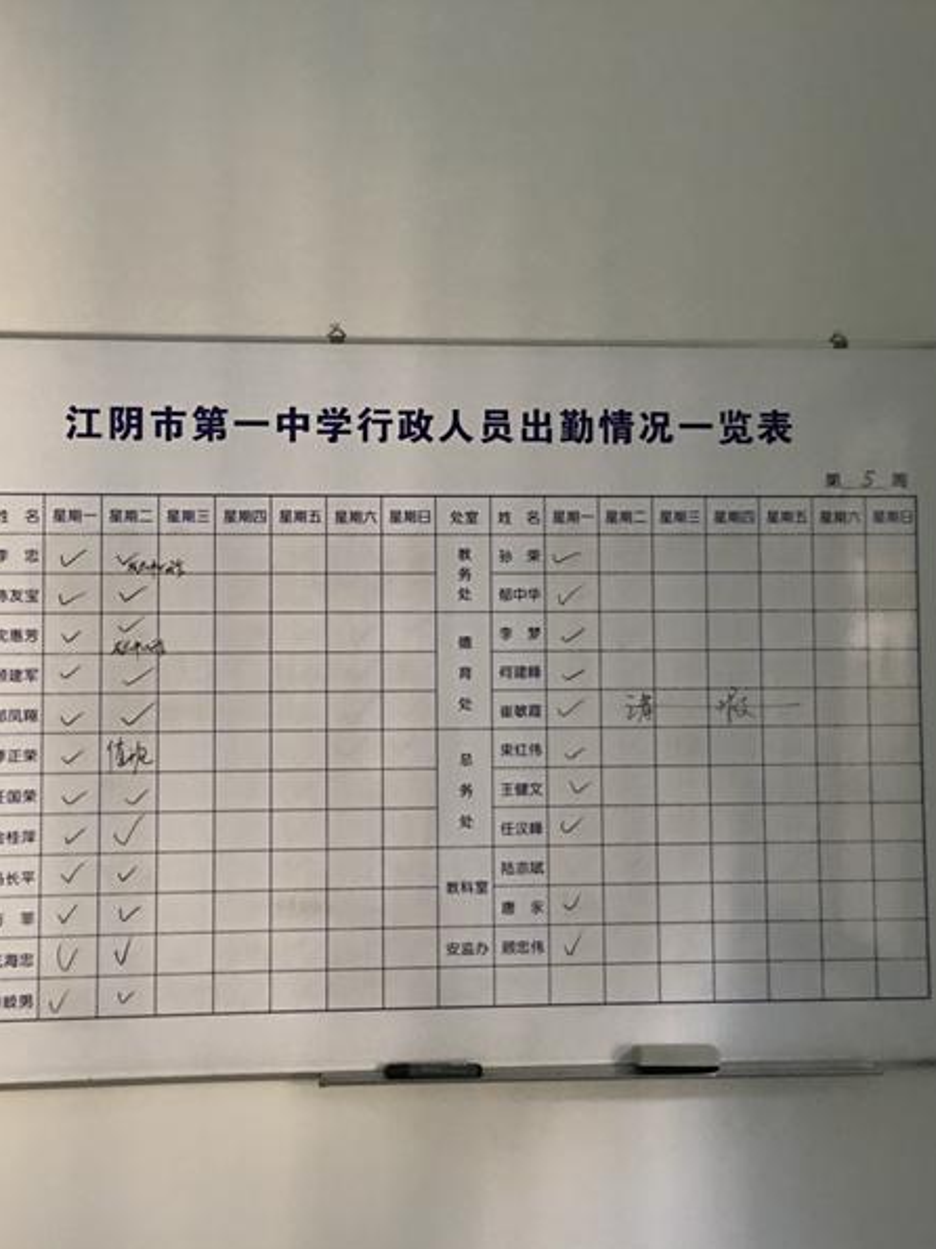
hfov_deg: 36.8
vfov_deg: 47.9
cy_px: 628
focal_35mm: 39
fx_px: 1407
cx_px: 497
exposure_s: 1/8
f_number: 2.2
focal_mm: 4.15
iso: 125
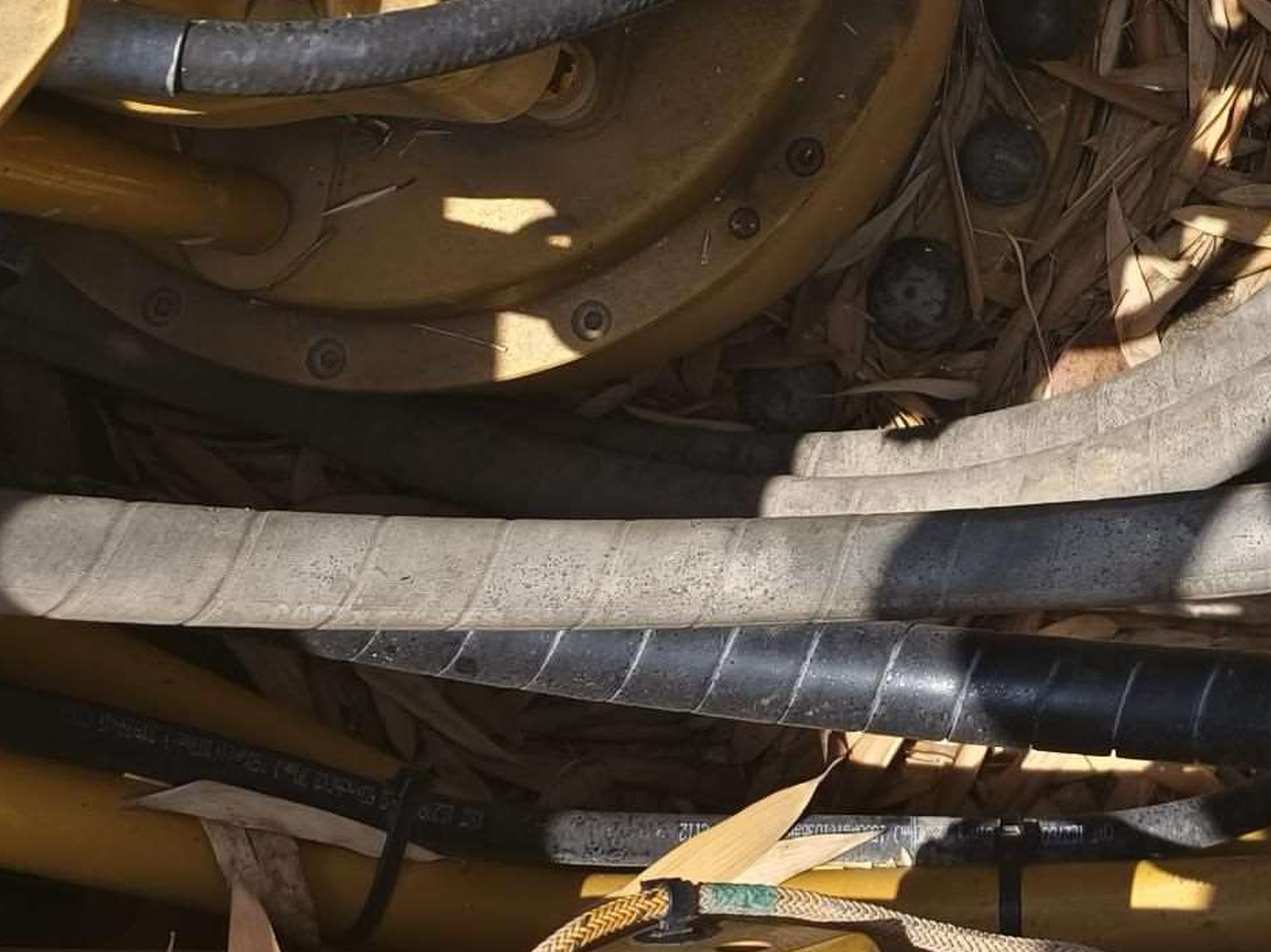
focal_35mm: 63
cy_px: -151
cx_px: 1115
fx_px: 2313
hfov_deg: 29.6
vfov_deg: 21.8
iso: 72
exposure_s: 1/1250
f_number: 1.75
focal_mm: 5.5
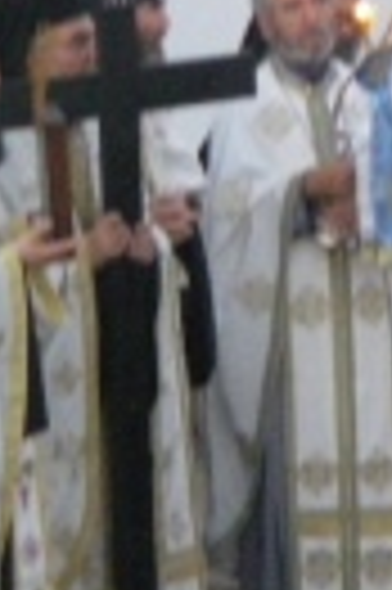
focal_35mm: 702
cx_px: 505
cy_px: 180
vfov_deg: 2.9
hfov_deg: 2.0
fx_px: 11496
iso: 800
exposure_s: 1/20
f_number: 4.6
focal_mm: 32.5
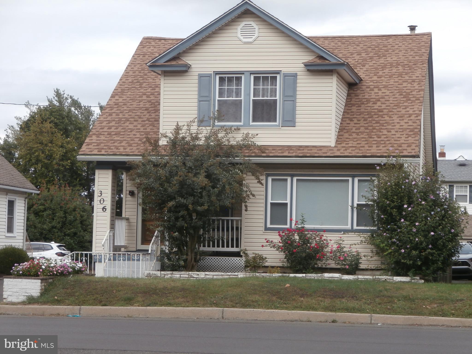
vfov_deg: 17.2
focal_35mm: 86
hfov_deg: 22.8
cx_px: 236
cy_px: 177
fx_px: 1173
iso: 100
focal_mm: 15.16
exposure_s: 1/250
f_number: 5
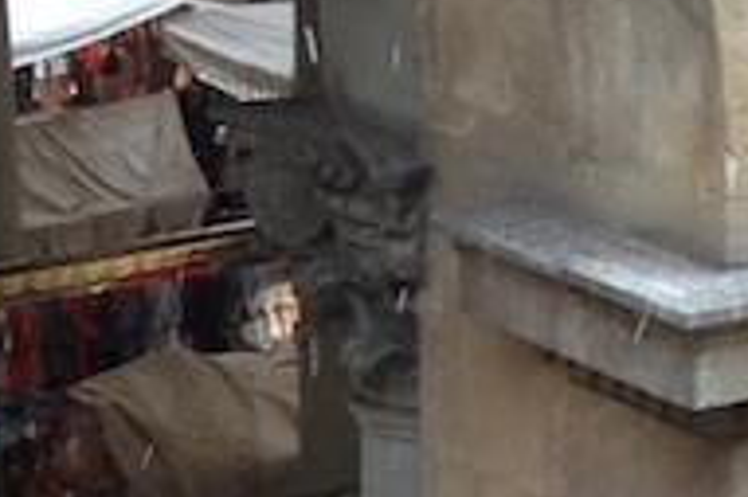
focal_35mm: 234
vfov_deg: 5.5
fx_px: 4858
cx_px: -82
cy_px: 1407
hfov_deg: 8.7
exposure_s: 1/40
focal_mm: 4.12
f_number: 2.4
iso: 50
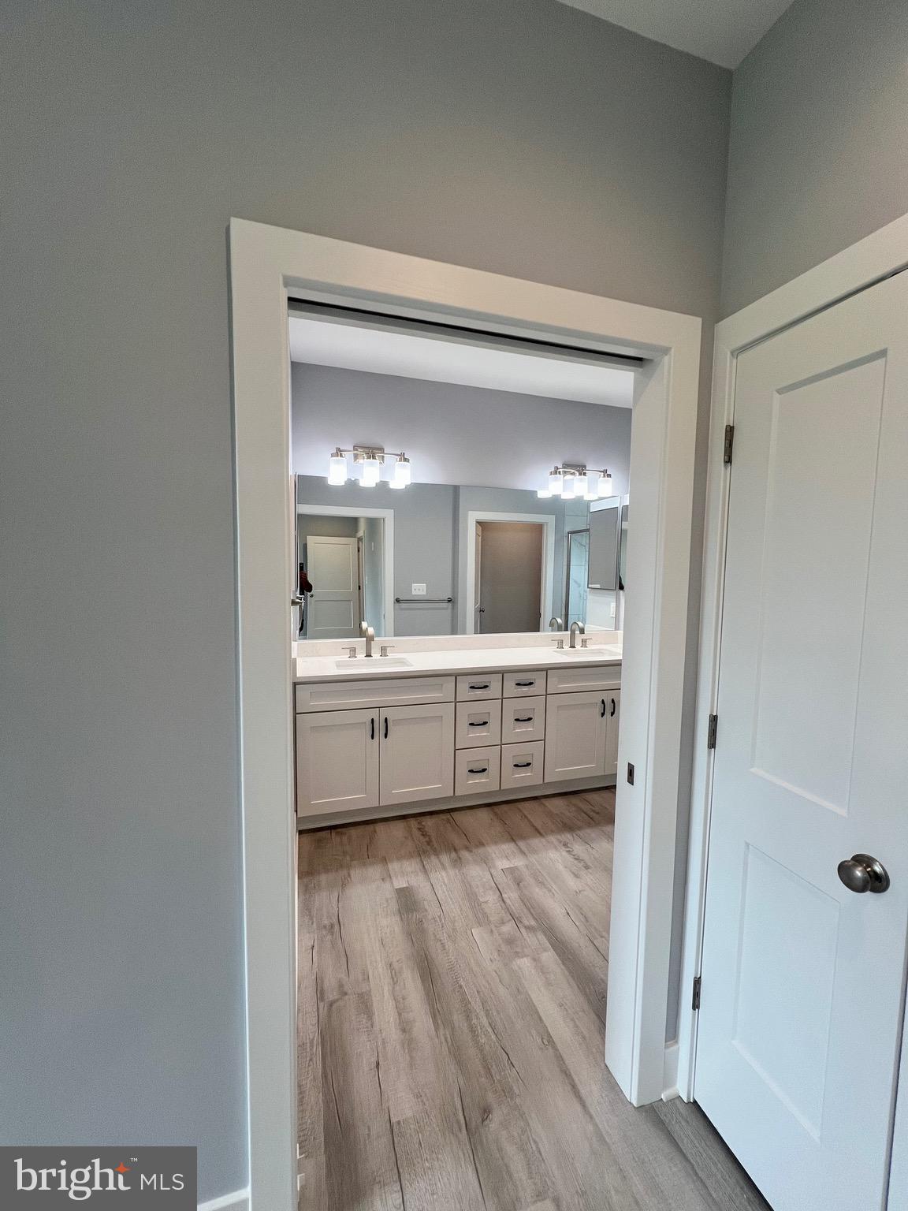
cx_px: 454
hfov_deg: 89.9
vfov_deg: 106.2
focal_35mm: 13
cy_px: 606
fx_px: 455
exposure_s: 1/120
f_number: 1.8
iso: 100
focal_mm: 1.57
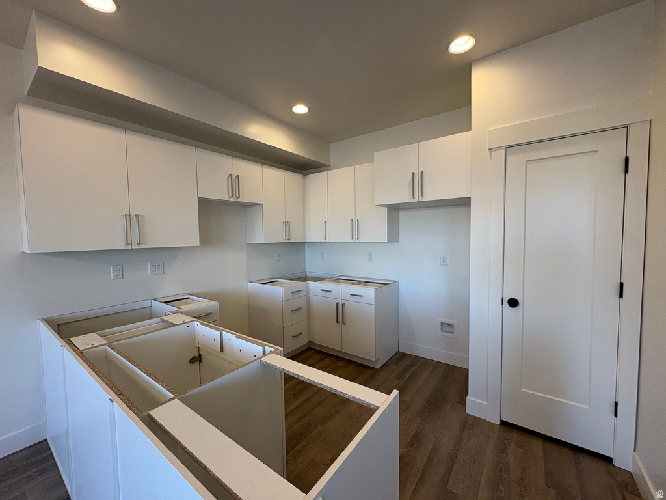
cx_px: 333
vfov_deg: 85.7
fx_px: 269
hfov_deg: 102.1
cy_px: 250
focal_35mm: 14
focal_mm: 2.22
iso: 100
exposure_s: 1/120
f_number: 2.2
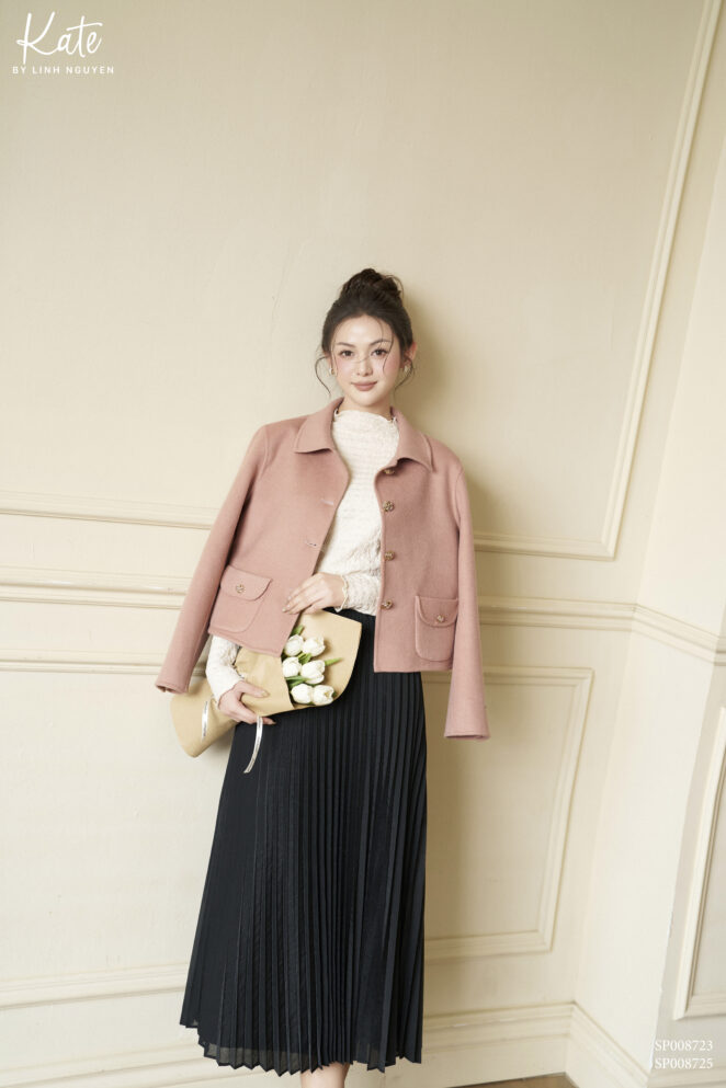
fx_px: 1512
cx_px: 363
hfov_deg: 27.0
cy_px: 544
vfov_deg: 39.6
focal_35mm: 50
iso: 400
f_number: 2.5
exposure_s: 1/160
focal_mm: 50
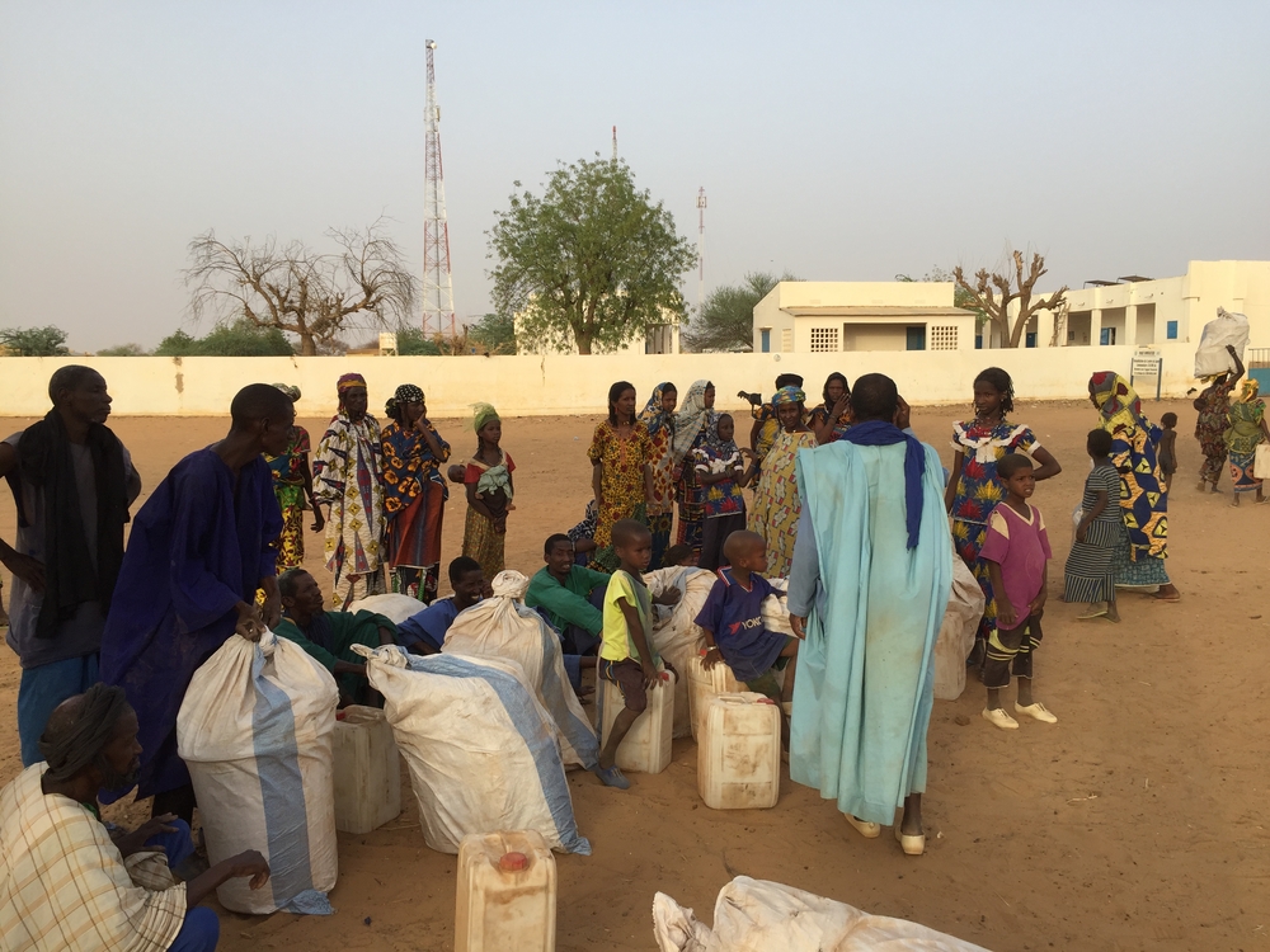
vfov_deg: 48.2
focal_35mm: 29
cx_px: 635
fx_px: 1064
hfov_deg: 61.7
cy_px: 476
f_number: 2.2
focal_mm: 4.15
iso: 32
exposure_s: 1/590
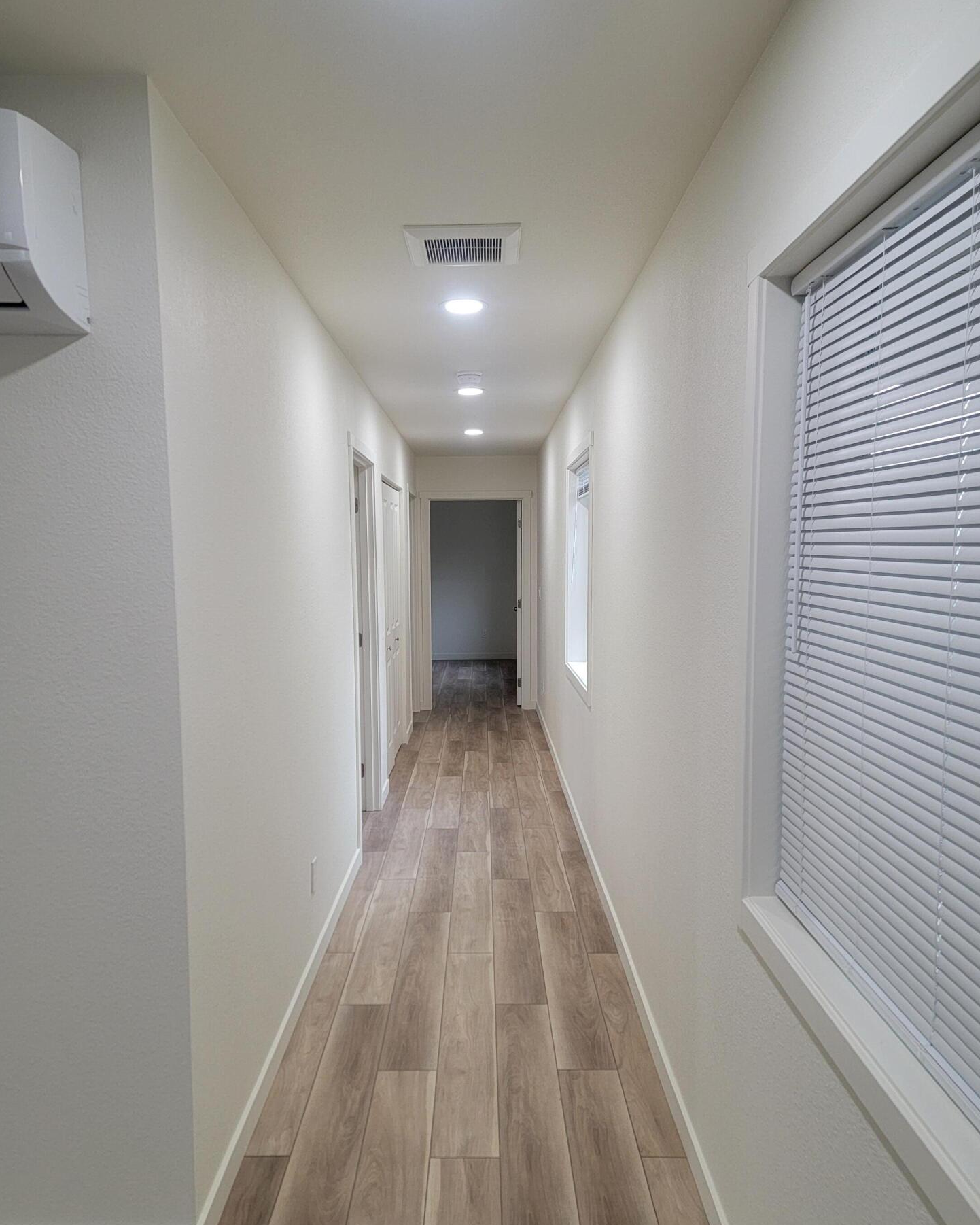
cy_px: 634
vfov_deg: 66.0
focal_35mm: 26
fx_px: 942
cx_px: 484
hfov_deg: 54.9
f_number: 1.8
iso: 200
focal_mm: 6.7
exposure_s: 1/120
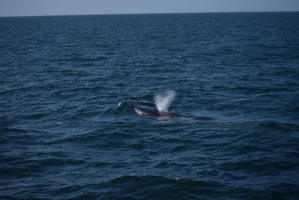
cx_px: 150
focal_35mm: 82
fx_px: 685
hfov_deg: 24.6
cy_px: 100
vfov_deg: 16.6
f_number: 4
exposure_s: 1/4000
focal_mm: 55
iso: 200
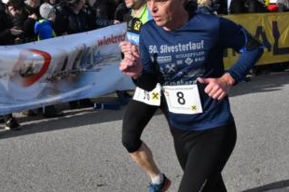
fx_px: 680
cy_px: 66
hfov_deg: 23.7
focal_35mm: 85
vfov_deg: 16.0
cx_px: 64
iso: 2000
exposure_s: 1/2500
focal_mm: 35
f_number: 20
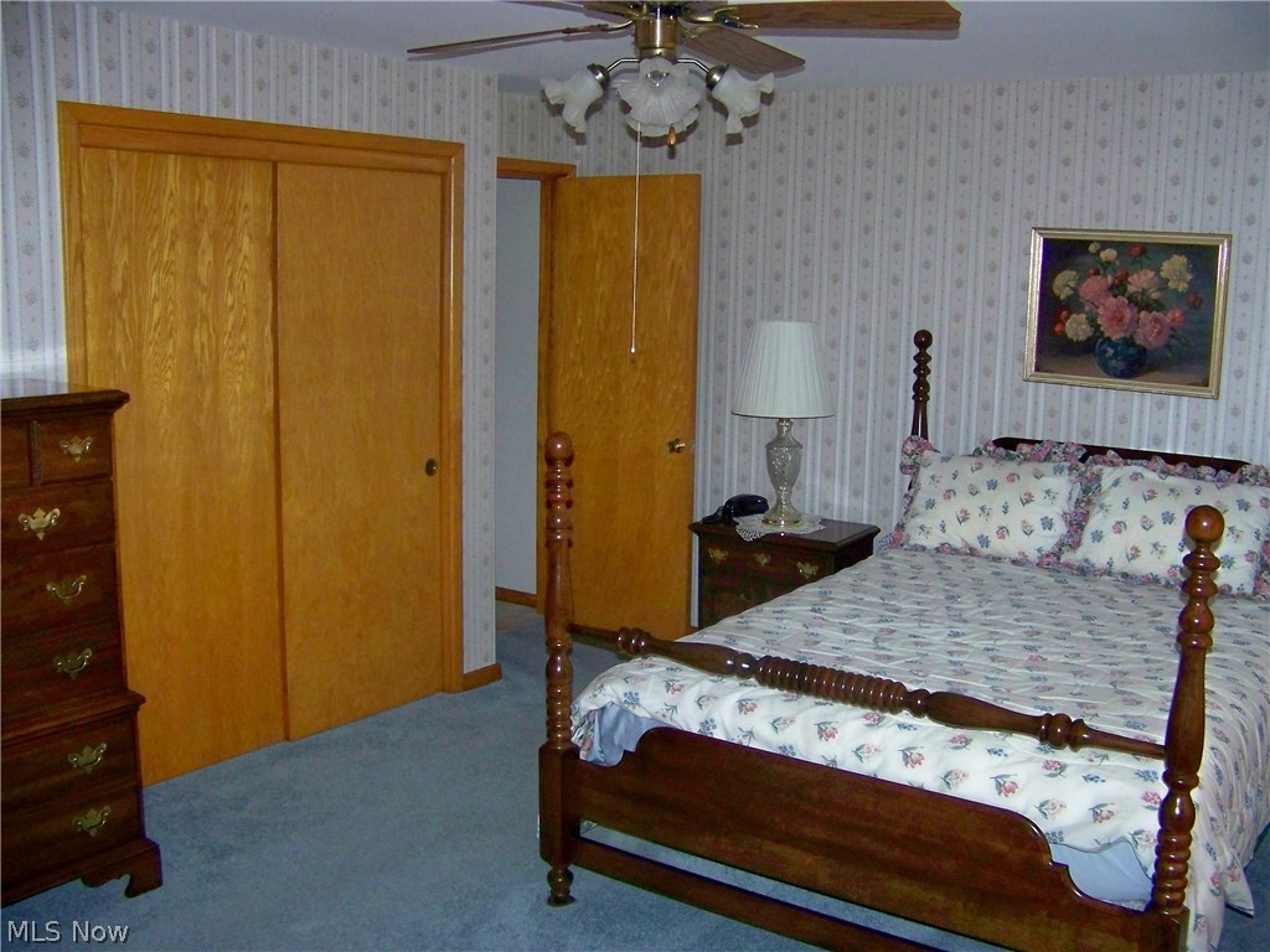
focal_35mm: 36
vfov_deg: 39.7
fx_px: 1321
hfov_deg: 51.4
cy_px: 476
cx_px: 635
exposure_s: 1/30
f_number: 2.8
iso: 200
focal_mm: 5.85
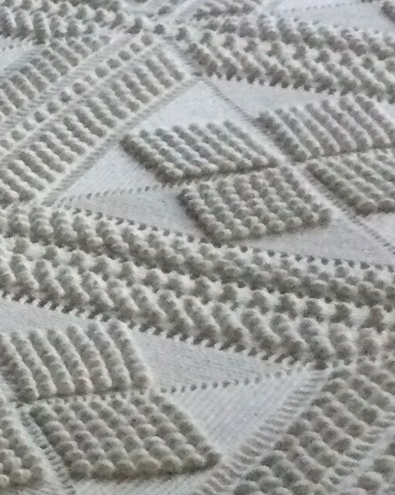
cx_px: -524
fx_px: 2238
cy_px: 255
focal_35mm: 153
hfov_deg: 9.1
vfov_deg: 12.6
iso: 200
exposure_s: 1/25
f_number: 2.4
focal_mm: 3.3
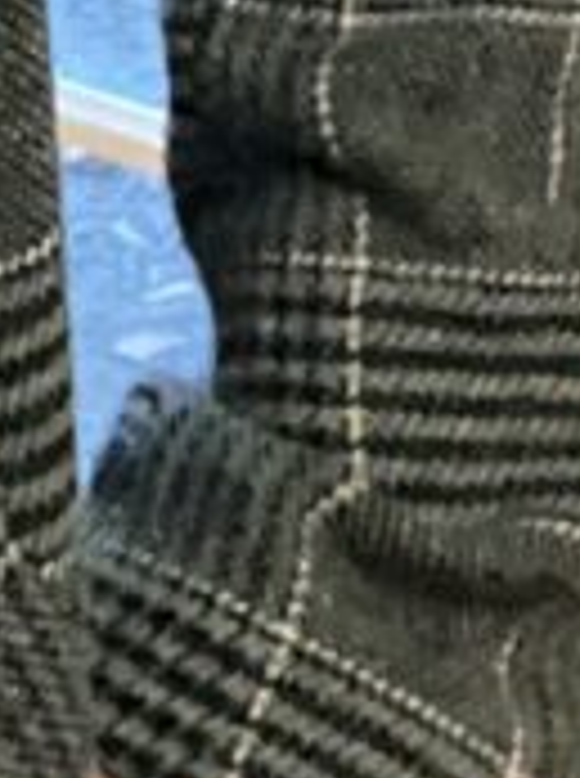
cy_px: -1457
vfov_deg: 9.2
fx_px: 3991
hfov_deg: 7.7
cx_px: -814
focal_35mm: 178
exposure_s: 1/15
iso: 800
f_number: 2.2
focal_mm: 2.71
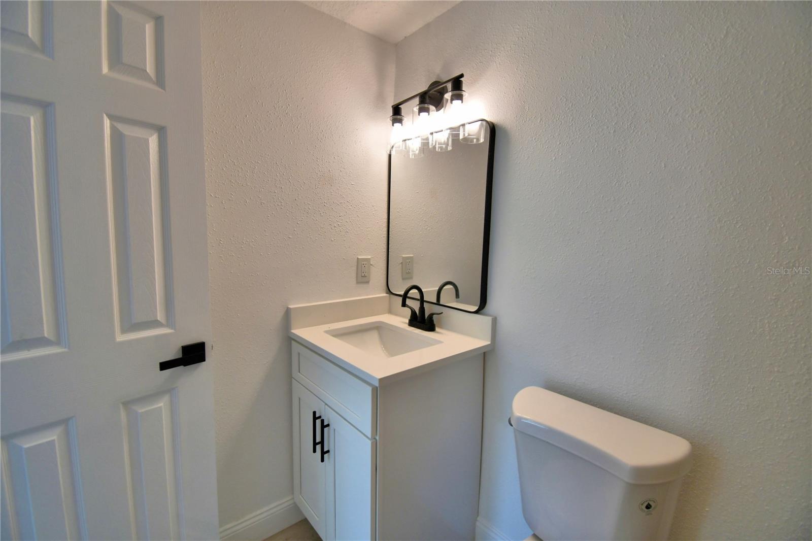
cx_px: 406
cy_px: 270
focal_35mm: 15
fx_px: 338
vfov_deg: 77.3
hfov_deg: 100.4
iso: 200
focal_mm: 10
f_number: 4.5
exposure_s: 1/160
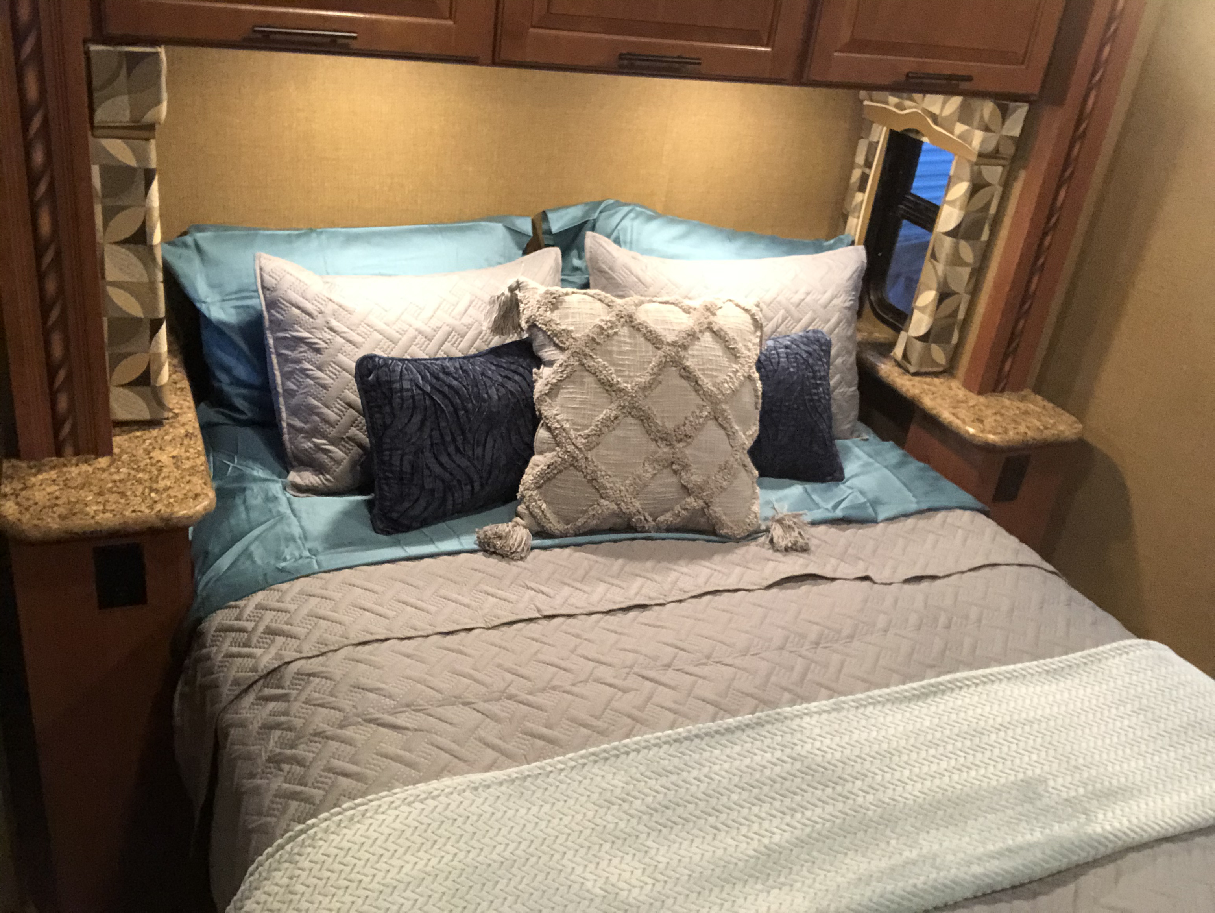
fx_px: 1124
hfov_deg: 56.8
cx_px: 608
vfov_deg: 44.2
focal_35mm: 32
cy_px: 456
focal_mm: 2.87
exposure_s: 1/30
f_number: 2.2
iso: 400
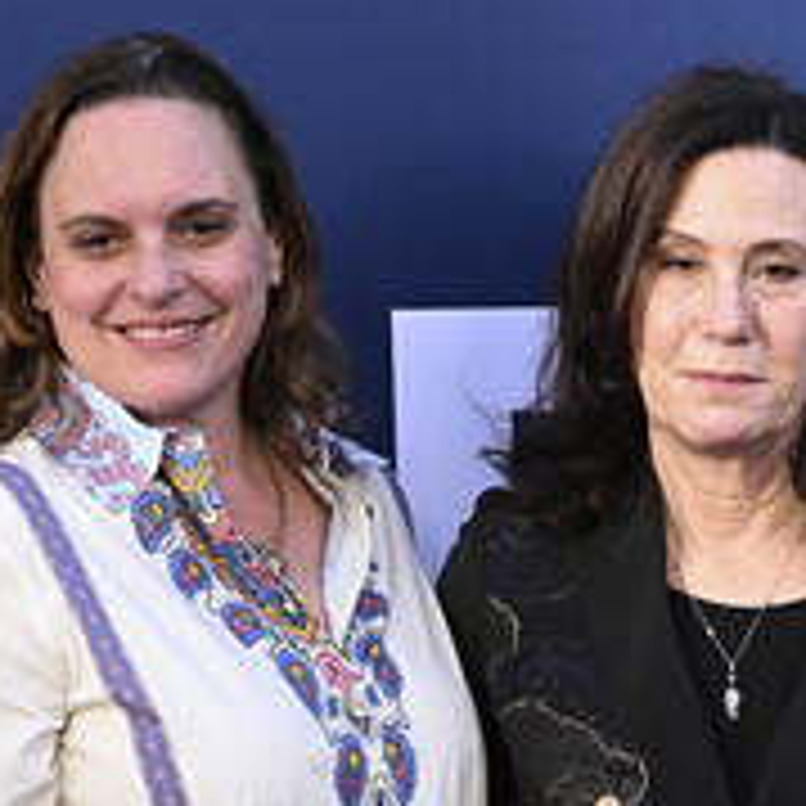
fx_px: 3214
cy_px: 590
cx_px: 457
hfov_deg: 14.3
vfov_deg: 14.2
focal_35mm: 122
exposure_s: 1/200
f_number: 5.6
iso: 320
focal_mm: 57
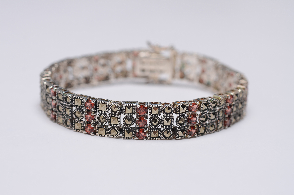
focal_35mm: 90
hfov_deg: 22.7
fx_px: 733
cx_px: 147
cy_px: 98
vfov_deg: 15.1
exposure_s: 1/80
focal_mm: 60
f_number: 8
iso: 100
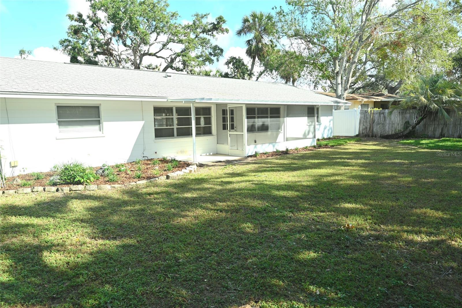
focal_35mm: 23
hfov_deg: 76.1
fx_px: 295
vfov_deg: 55.1
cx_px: 231
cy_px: 154
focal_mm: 23
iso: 100
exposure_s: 1/200
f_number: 7.1
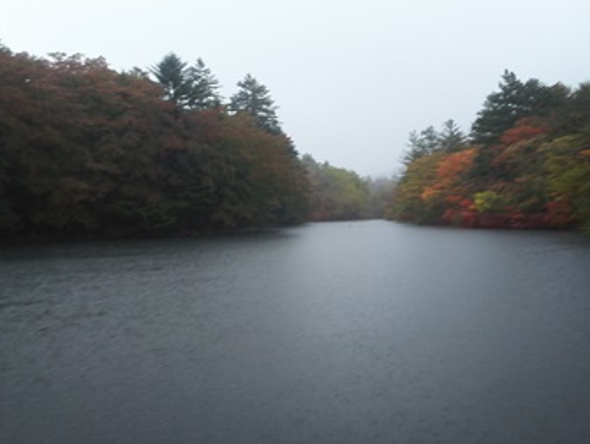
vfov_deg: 45.4
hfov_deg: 58.2
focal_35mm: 31
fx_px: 529
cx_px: 322
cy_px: 196
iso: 40
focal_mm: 4.2
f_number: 1.9
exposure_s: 1/120
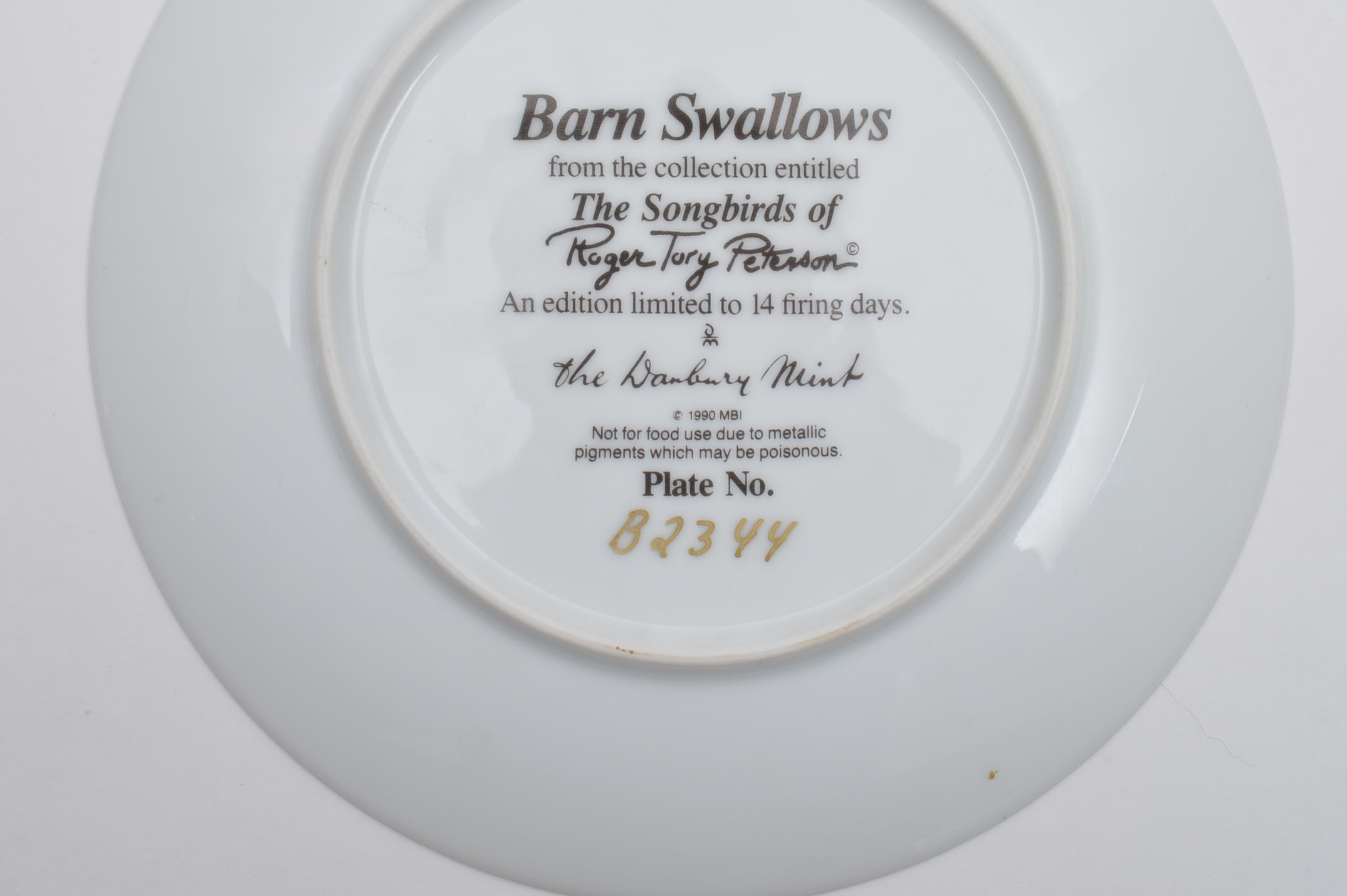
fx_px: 1570
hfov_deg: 46.4
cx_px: 678
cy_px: 312
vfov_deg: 31.6
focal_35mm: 42
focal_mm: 20
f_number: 9
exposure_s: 1/80
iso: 100
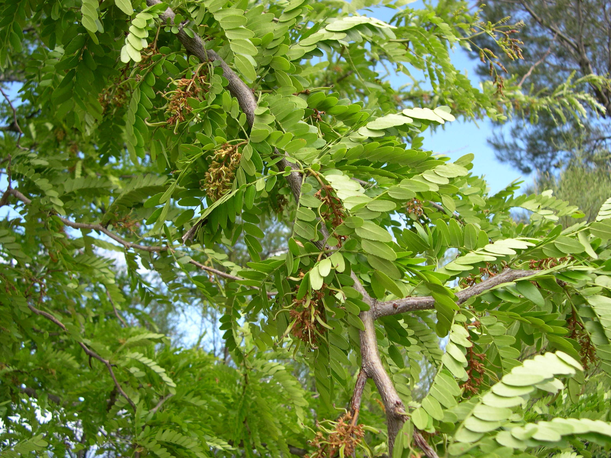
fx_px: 671
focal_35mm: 38
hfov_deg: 49.0
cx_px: 306
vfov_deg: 37.7
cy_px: 229
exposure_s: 1/479
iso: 100
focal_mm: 8
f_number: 2.8
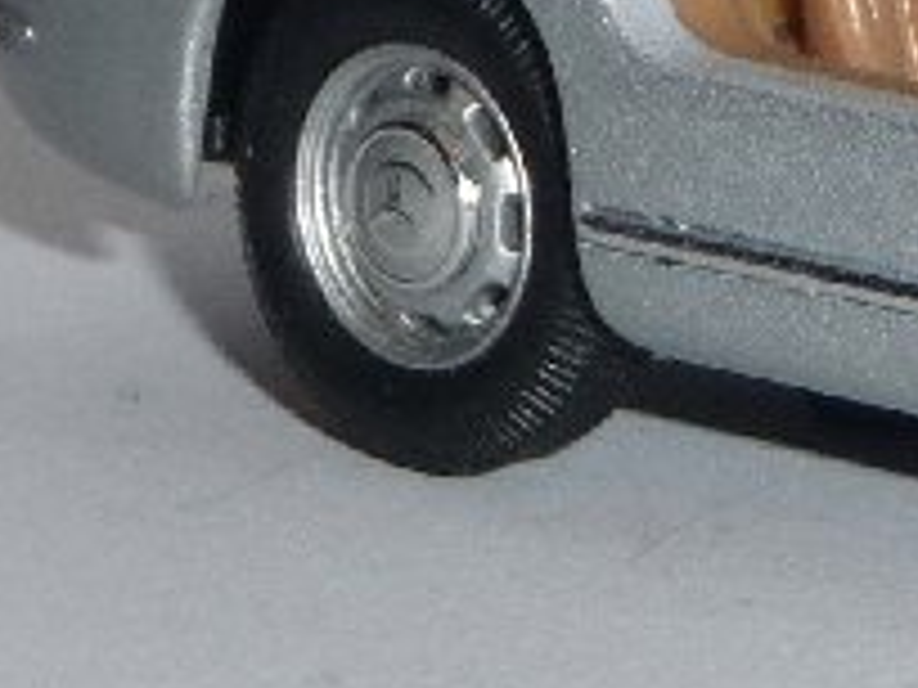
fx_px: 11854
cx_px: 1472
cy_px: -216
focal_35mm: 447
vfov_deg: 3.3
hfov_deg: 4.4
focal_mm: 14.2
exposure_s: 1/40
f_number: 4.7
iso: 100
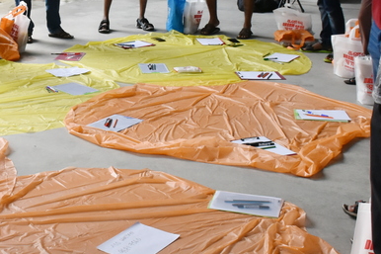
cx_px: 75
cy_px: 40
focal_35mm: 70
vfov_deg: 19.2
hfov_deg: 28.2
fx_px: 740
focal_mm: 18
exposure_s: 1/80
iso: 800
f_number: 10
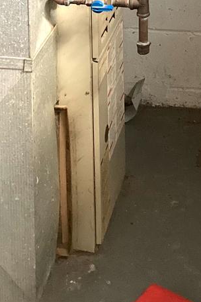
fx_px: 821
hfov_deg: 13.8
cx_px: 188
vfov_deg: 18.2
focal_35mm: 98
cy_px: -170
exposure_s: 1/30
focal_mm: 3.99
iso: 640
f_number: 1.8
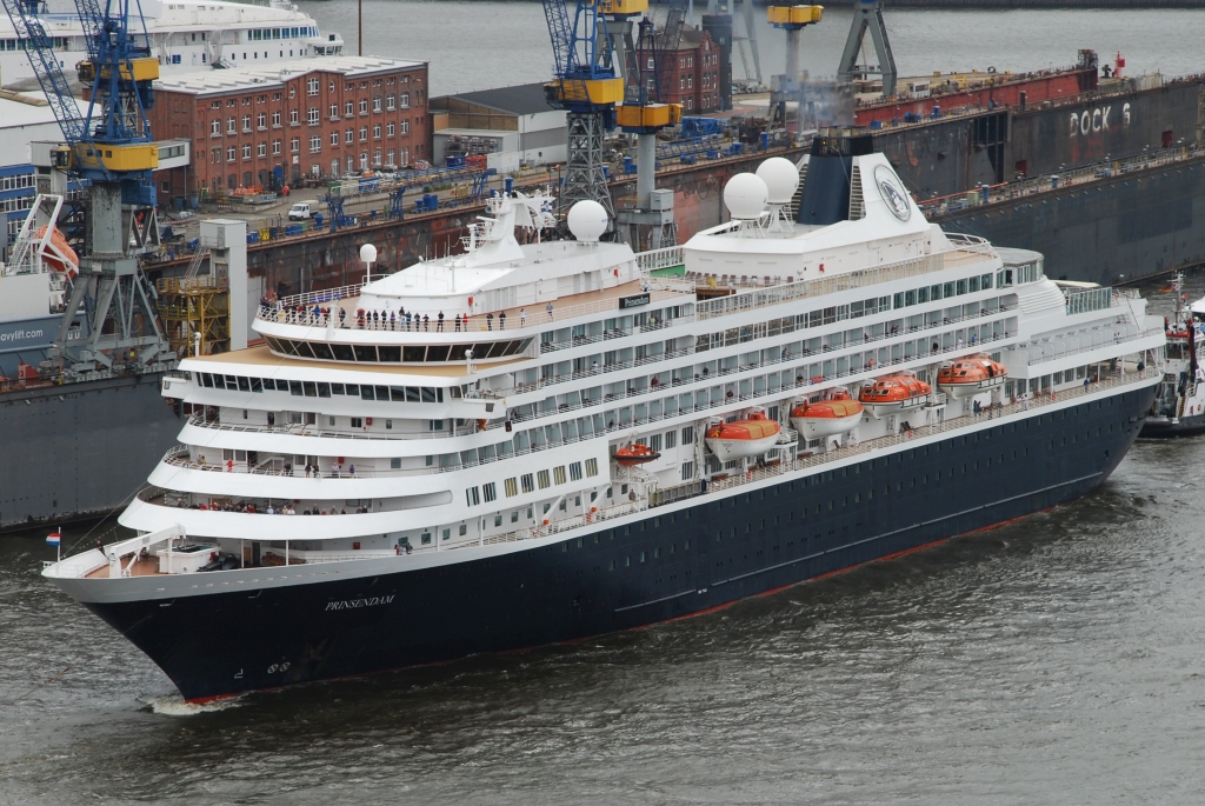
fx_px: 5277
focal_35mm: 158
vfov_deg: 8.7
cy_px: 403
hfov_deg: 13.0
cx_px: 602
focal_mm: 105
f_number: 10
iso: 200
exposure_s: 1/160
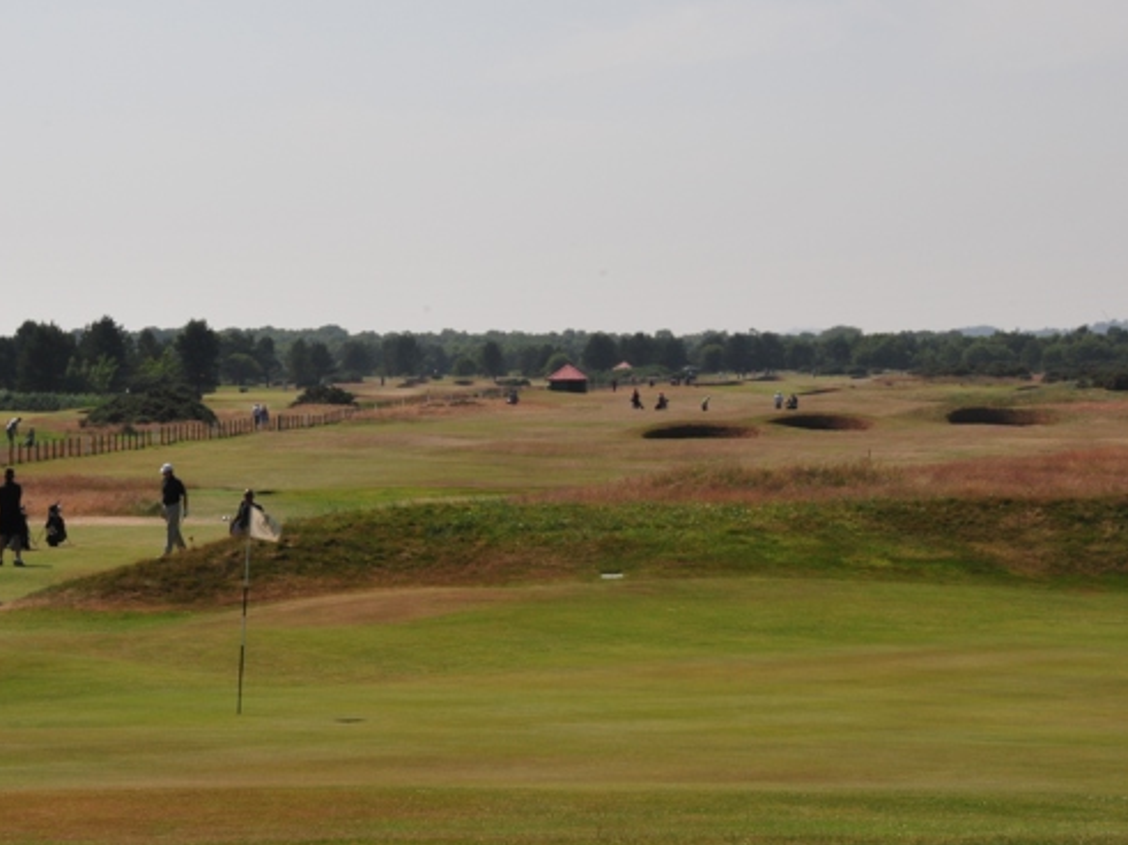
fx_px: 4887
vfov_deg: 9.9
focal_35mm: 150
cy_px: 276
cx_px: 439
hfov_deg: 13.2
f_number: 22
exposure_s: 1/160
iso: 400
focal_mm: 68
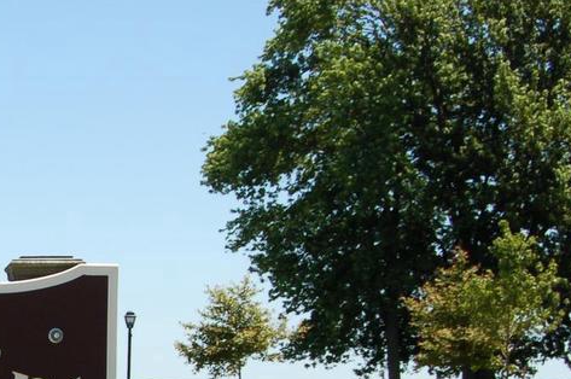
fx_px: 2170
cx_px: -204
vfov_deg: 9.9
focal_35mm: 137
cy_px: 422
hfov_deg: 14.3
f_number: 9
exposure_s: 1/320
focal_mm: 30
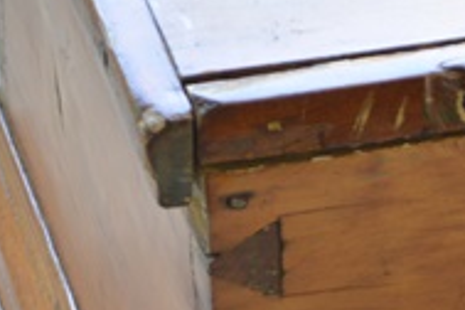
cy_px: 453
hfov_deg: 7.8
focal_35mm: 262
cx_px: 433
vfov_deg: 5.2
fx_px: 3379
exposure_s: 1/60
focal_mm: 55
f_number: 5.6
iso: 500
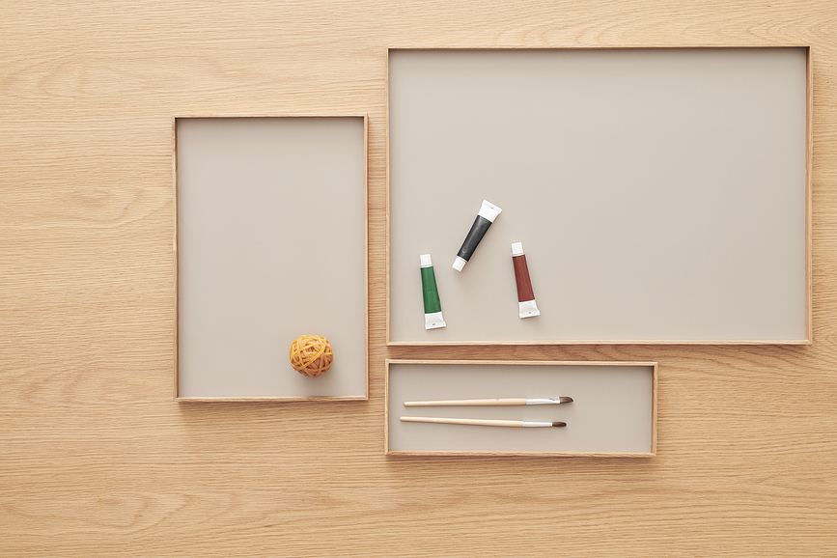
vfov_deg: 27.0
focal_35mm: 50
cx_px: 418
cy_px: 279
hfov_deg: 39.6
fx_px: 1162
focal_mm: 50
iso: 100
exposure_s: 1/160
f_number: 5.6
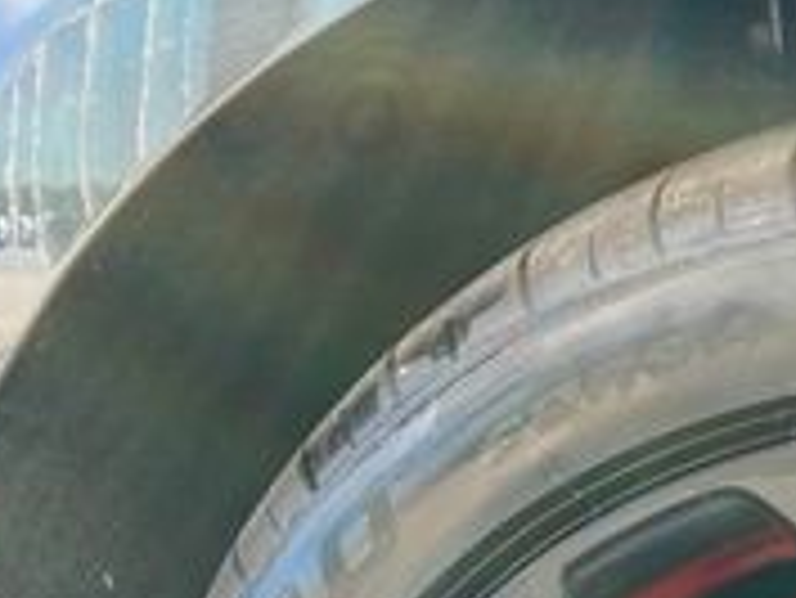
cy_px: 1061
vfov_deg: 13.3
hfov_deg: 18.2
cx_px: 1012
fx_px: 2324
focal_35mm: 101
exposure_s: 1/121
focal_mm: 3.99
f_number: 1.8
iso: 25
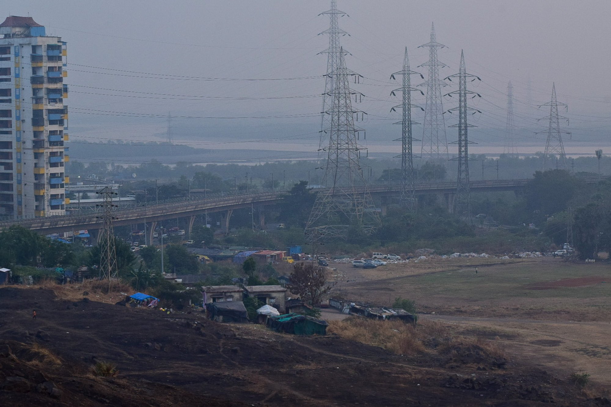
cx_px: 306
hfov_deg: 19.5
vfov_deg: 13.0
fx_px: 1782
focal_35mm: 105
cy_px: 204
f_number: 11
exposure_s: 1/160
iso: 400
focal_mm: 70
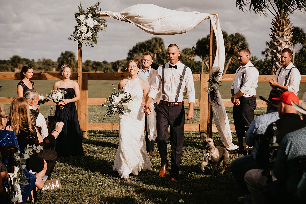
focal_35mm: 76
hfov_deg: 26.6
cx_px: 153
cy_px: 102
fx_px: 646
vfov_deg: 18.0
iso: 320
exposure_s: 1/2500
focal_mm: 76
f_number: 3.5
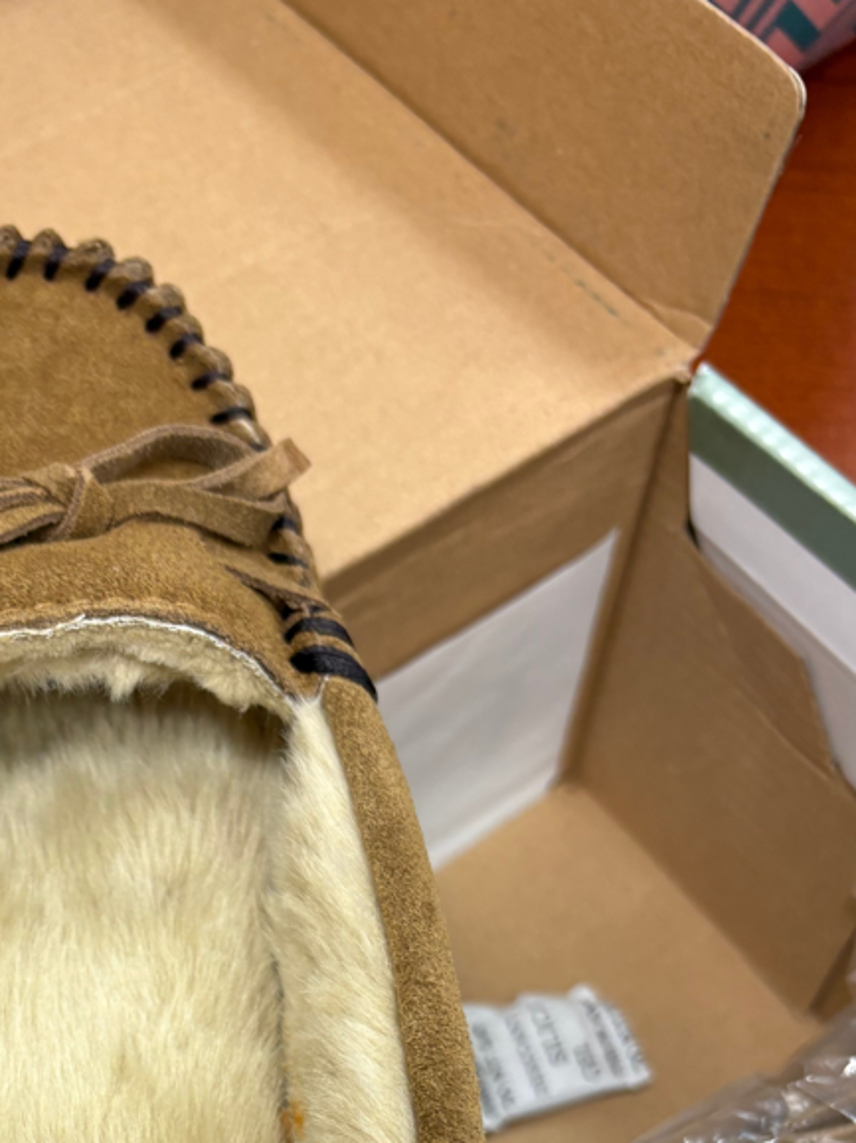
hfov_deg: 26.1
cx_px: 89
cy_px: 1185
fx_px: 1782
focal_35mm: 54
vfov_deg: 32.3
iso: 100
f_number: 1.6
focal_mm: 5.96
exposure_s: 1/60
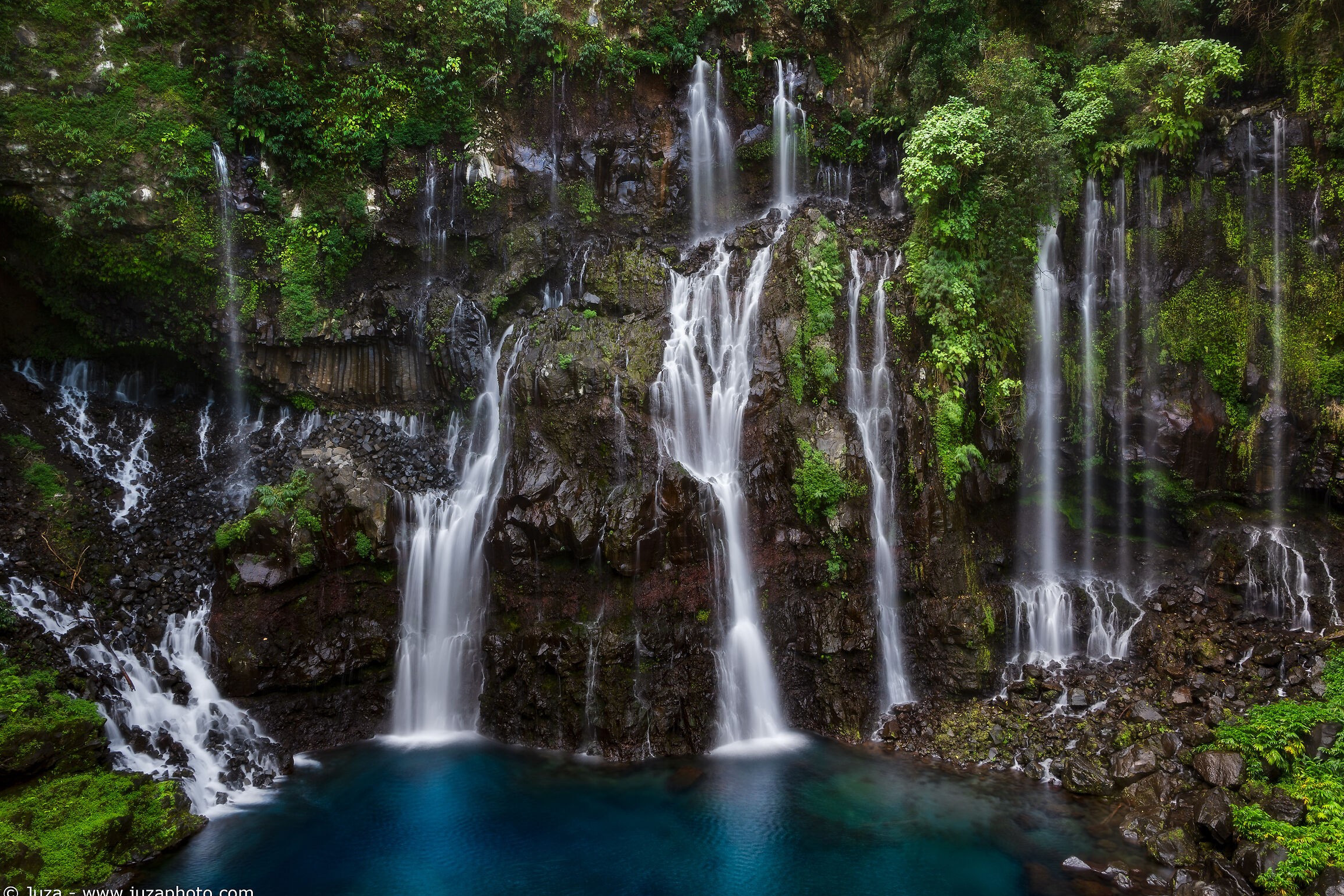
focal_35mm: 24
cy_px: 437
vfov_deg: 54.0
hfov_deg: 74.8
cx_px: 701
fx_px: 878
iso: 100
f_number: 9
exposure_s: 1/13
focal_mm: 15
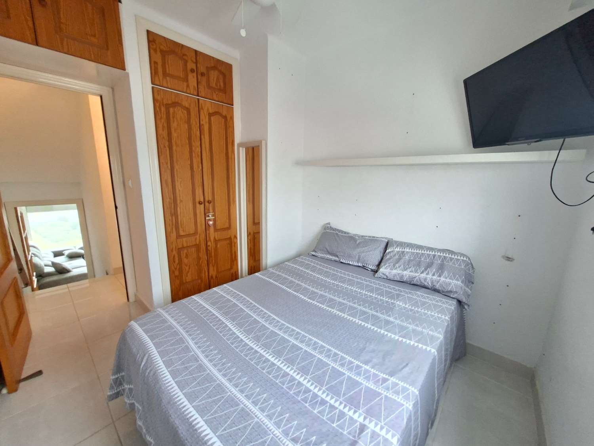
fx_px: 223
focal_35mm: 13
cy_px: 223
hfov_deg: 106.2
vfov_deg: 89.9
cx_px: 297
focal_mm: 1.74
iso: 640
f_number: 2.2
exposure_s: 1/20
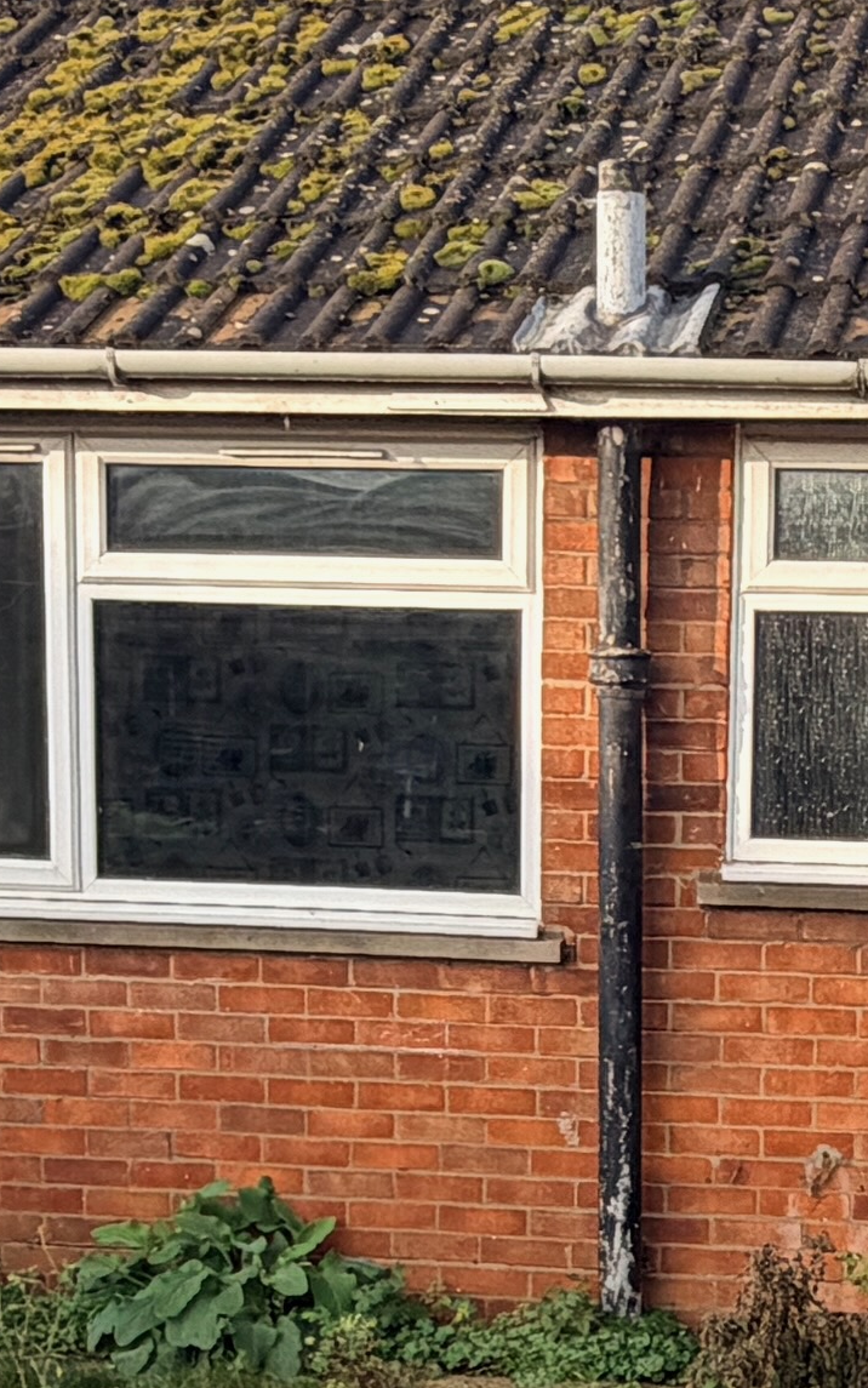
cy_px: 1000
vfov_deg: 27.5
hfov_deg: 17.3
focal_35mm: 74
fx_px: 2800
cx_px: 846
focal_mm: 2.22
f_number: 2.2
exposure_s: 1/502
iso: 50
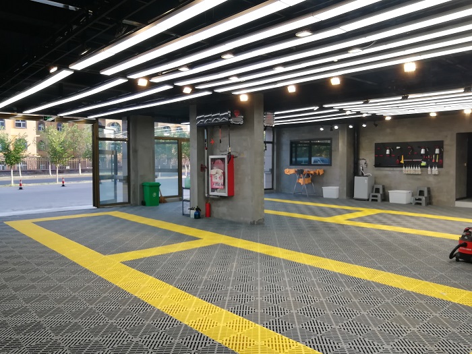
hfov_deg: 65.3
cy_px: 177
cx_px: 236
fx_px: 368
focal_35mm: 27
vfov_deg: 51.4
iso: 50
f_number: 1.8
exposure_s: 1/100
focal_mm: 3.83
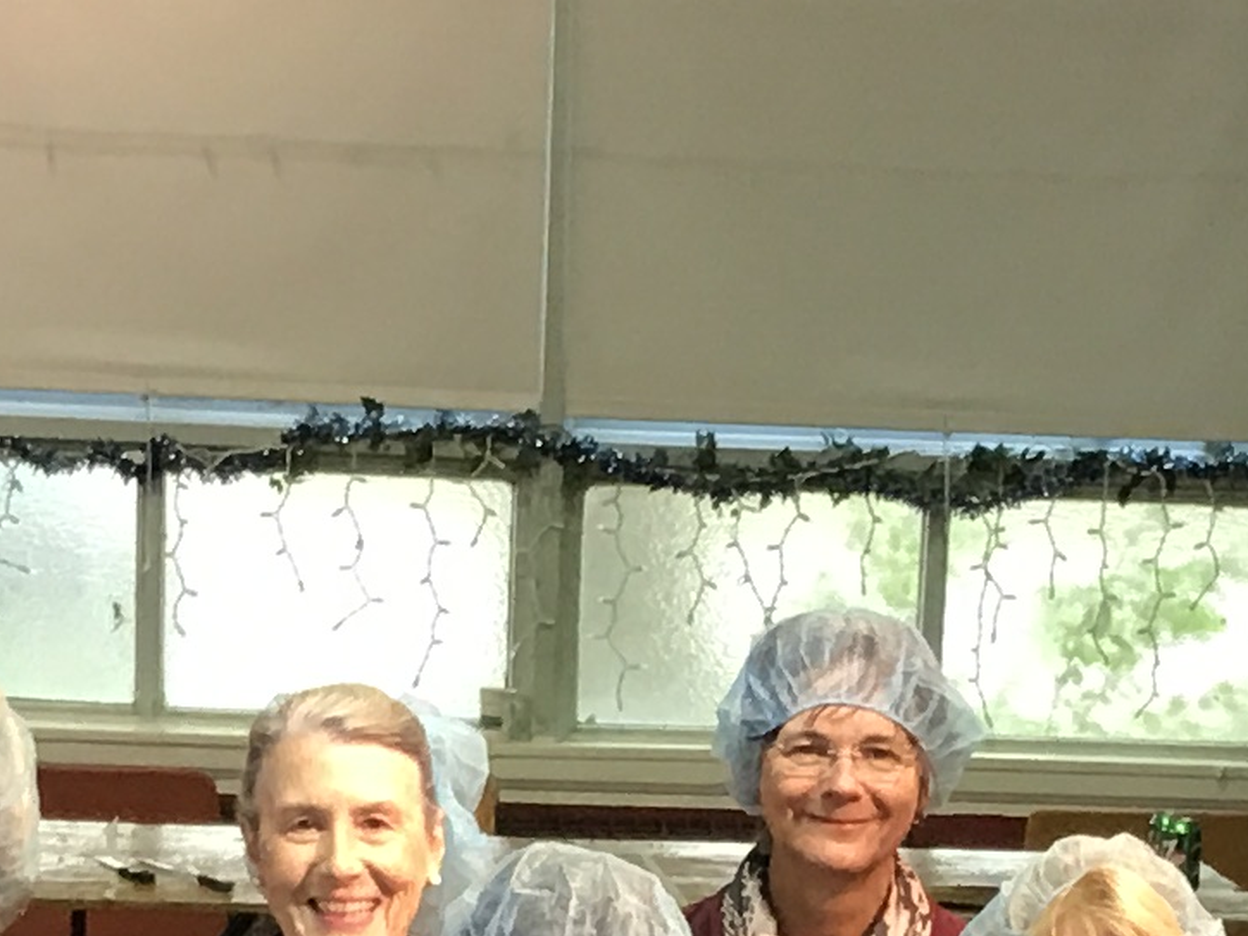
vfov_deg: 9.2
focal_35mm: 156
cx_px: 874
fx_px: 5624
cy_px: 1586
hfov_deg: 12.6
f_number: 1.8
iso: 40
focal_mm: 3.99
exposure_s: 1/15
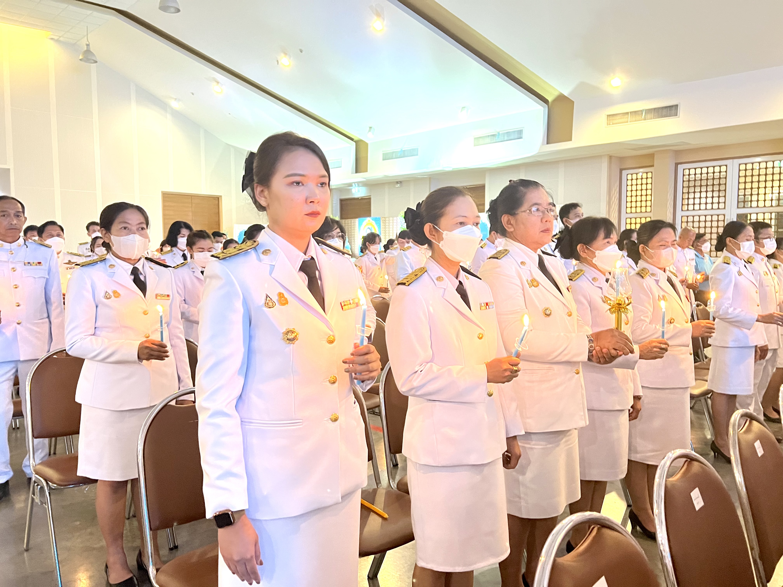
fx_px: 588
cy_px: 294
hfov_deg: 67.3
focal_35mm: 26
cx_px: 392
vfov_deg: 53.1
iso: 640
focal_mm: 5.7
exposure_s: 1/25
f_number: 1.5
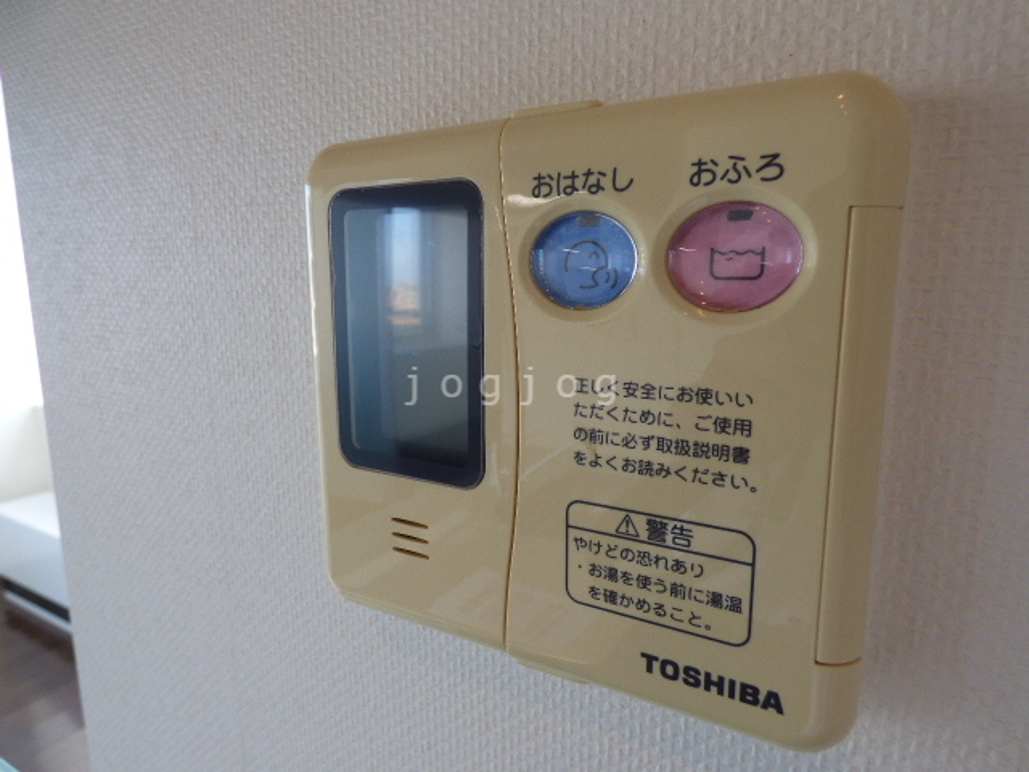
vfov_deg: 66.0
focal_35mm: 20
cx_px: 514
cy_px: 386
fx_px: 595
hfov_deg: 81.7
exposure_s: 1/100
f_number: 2.8
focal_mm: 3.58
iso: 100
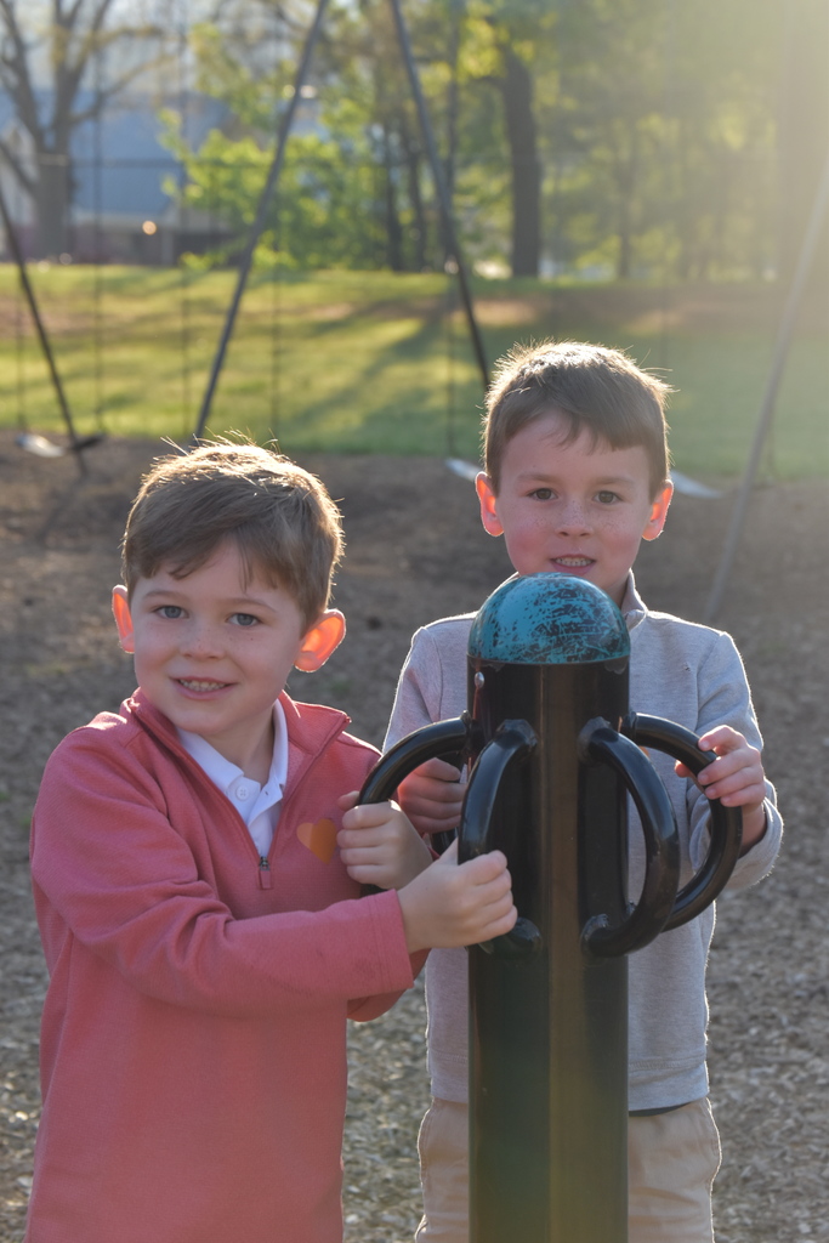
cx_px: 414
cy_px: 622
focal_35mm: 105
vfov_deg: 19.5
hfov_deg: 13.0
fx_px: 3625
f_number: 5.6
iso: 400
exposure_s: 1/500
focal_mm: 70
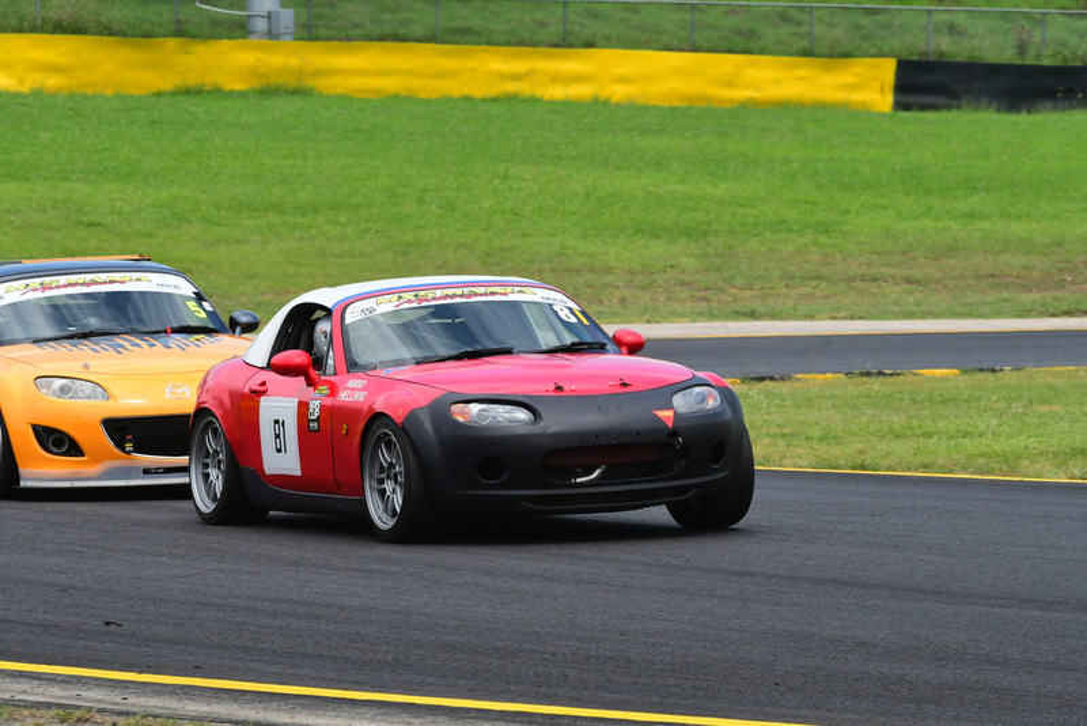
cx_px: 544
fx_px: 9061
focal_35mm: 300
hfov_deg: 6.9
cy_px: 363
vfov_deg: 4.6
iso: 640
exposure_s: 1/640
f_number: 11
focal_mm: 200
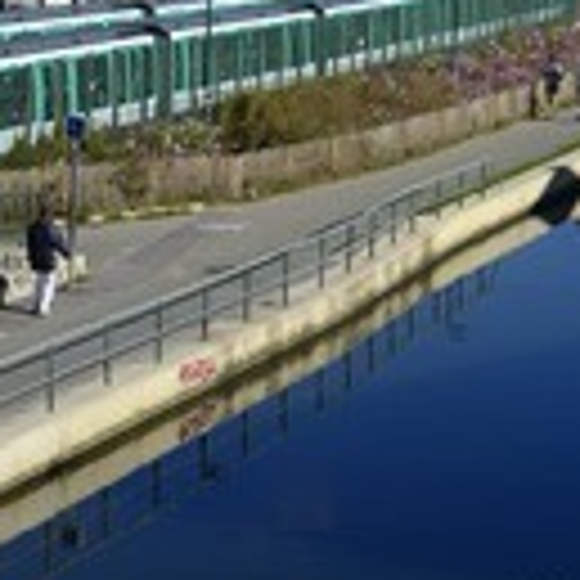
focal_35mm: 133
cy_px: 81
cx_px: 513
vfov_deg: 13.0
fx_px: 2521
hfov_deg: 13.0
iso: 200
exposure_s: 1/320
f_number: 10
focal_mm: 48
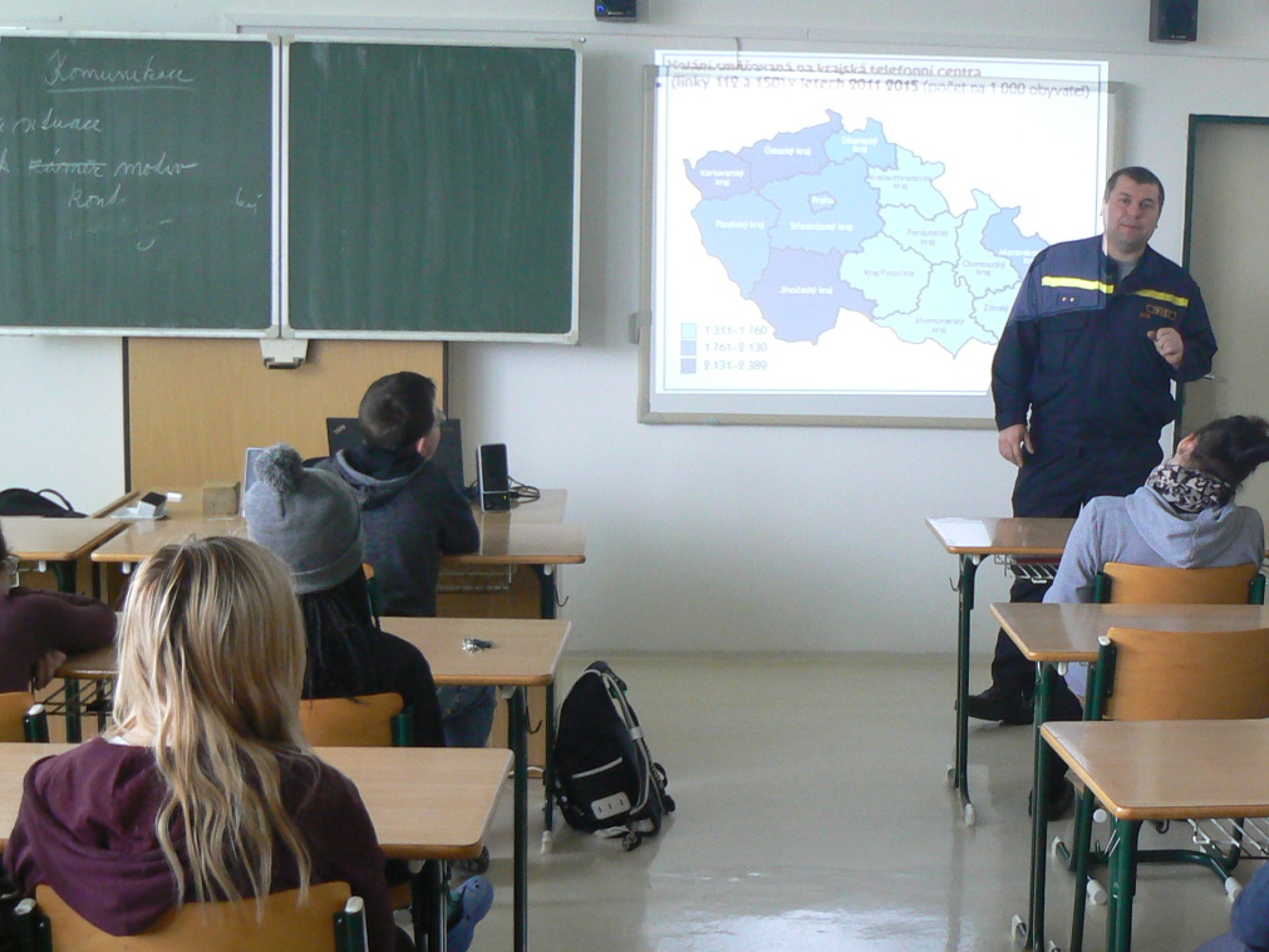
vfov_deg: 25.6
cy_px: 580
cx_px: 892
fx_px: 2089
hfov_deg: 33.3
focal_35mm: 57
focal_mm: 6
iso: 200
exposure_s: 1/30
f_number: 2.8
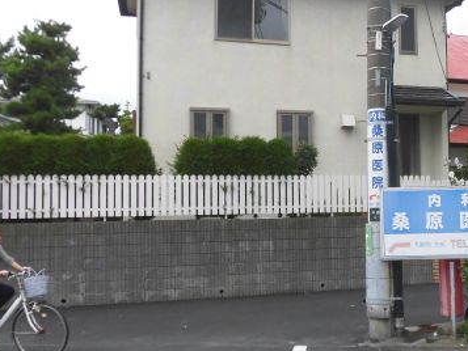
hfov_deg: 42.1
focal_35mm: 43
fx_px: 582
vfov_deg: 33.6
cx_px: 368
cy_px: 186
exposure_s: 1/800
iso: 100
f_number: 3.1
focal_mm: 4.3
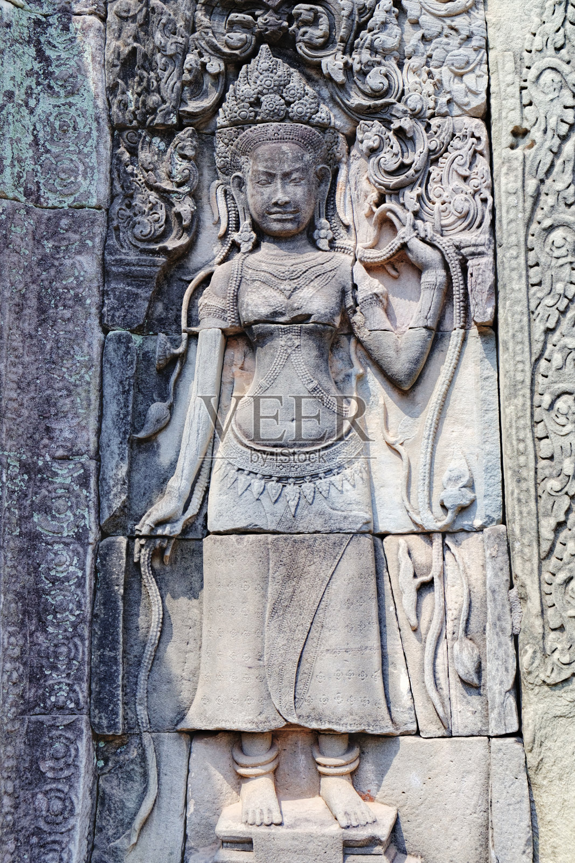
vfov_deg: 38.9
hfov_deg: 26.5
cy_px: 432
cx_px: 288
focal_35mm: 51
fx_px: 1222
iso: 320
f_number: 8
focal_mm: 34.3
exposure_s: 1/60
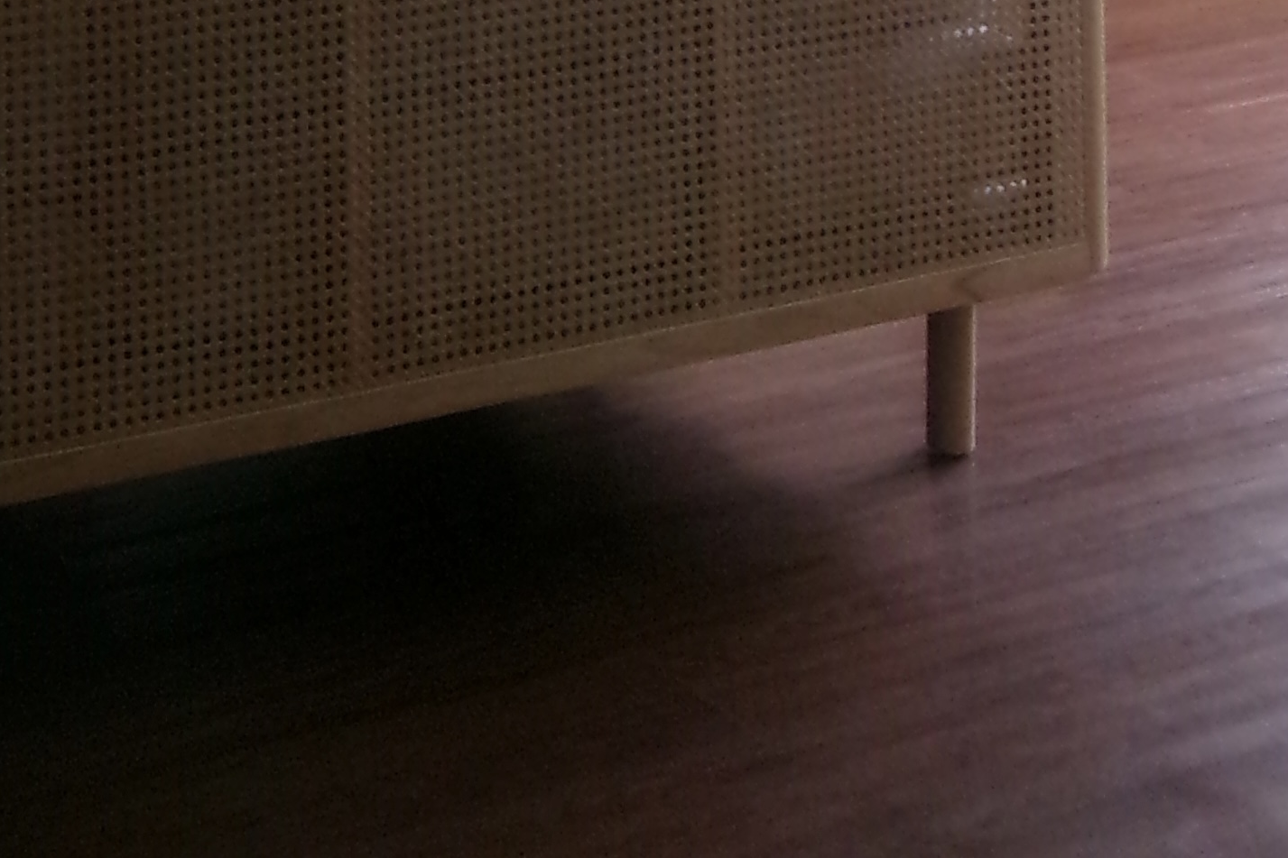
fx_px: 3362
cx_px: 172
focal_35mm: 94
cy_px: -916
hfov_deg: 21.3
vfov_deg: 12.6
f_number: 3.9
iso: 320
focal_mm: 5.1
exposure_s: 1/34
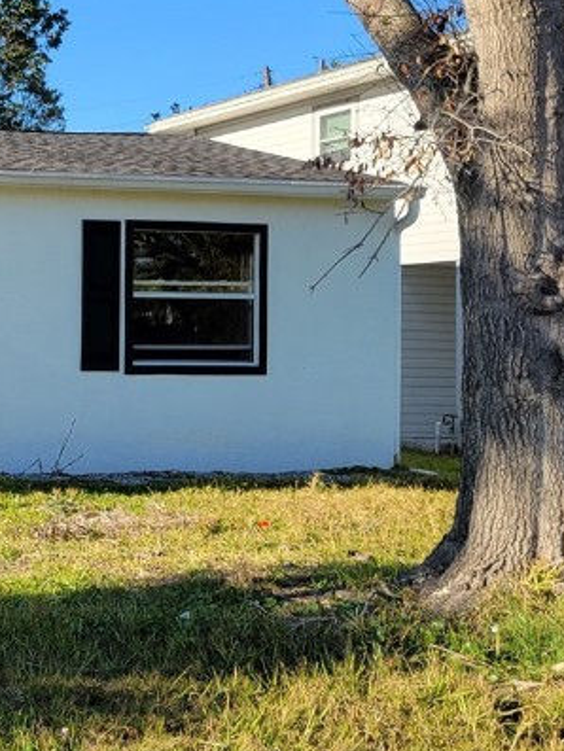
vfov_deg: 28.9
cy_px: 306
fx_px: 1455
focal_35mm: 67
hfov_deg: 19.8
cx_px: -212
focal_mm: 5.4
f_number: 1.8
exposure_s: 1/1090
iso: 40
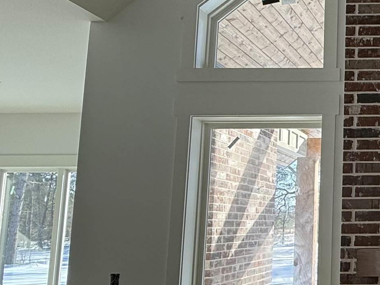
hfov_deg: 33.4
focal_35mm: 46
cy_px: 160
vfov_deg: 31.5
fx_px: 505
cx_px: 459
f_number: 2.2
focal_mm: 2.22
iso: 64
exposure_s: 1/152
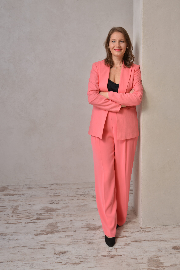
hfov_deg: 33.4
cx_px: 90
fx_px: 300
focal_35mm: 40
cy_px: 135
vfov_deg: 48.4
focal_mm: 40
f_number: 16
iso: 200
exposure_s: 1/160
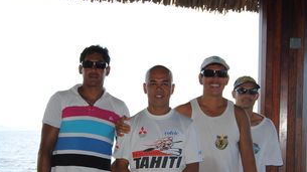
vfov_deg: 19.3
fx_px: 504
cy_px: 124
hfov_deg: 33.9
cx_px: 148
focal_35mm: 62
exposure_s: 1/200
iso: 100
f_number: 5.6
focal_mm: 30
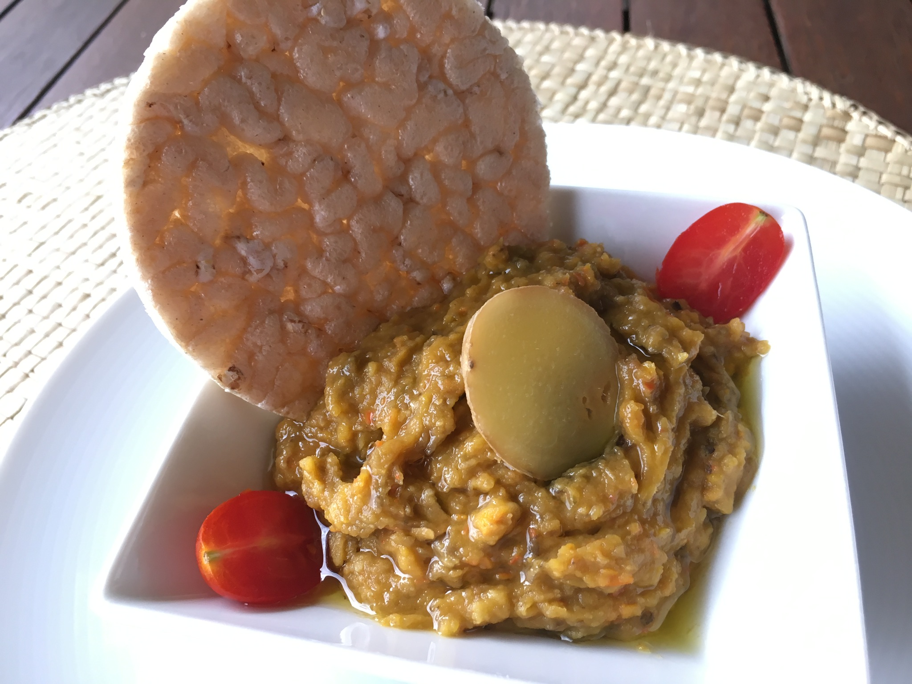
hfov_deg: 61.7
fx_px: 764
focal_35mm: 29
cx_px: 456
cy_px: 342
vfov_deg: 48.2
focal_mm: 4.15
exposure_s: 1/33
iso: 32
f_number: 2.2
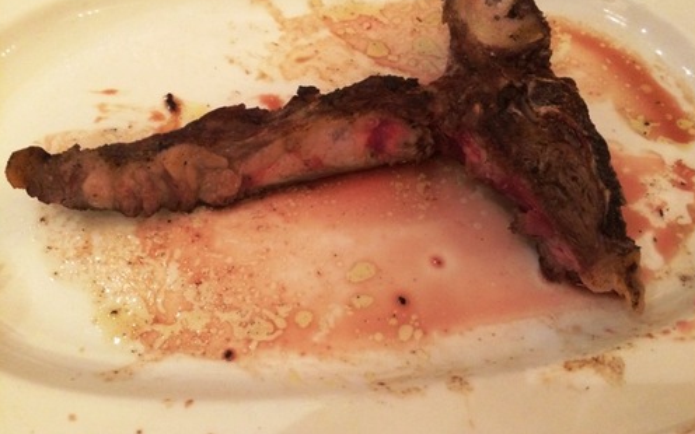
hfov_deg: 61.2
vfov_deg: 40.5
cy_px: 183
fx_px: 587
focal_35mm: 31
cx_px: 349
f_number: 2.2
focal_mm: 4.15
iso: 250
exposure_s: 1/17
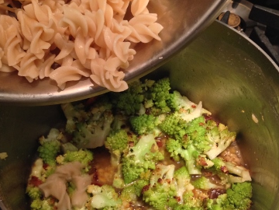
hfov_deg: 42.9
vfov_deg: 32.8
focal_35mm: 44
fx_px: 355
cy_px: 123
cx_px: 135
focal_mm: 4.12
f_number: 2.4
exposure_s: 1/20
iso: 200
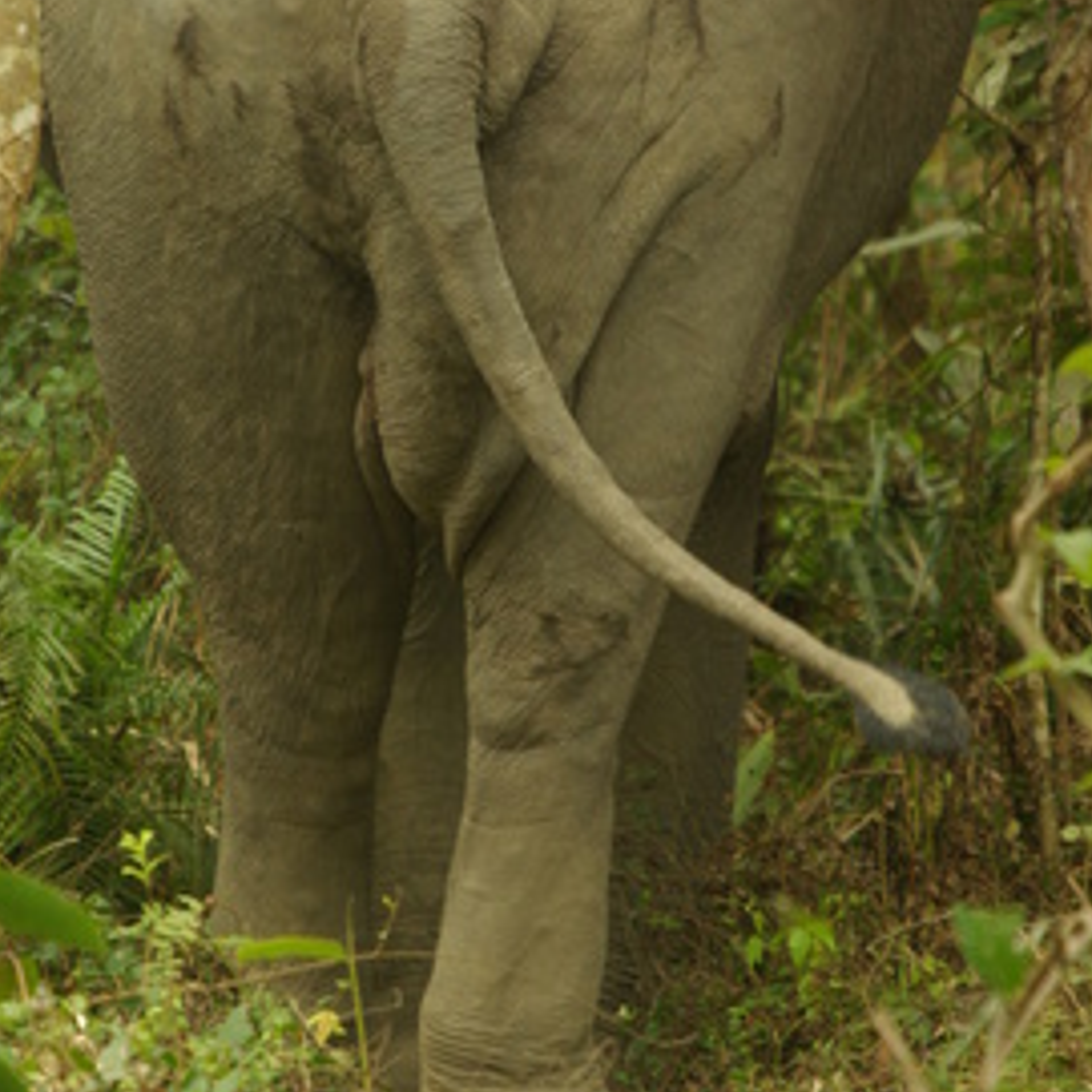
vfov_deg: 2.9
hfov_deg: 2.9
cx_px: 463
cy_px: 290
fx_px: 21735
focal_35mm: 609
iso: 400
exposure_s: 1/180
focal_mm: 270
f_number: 5.6
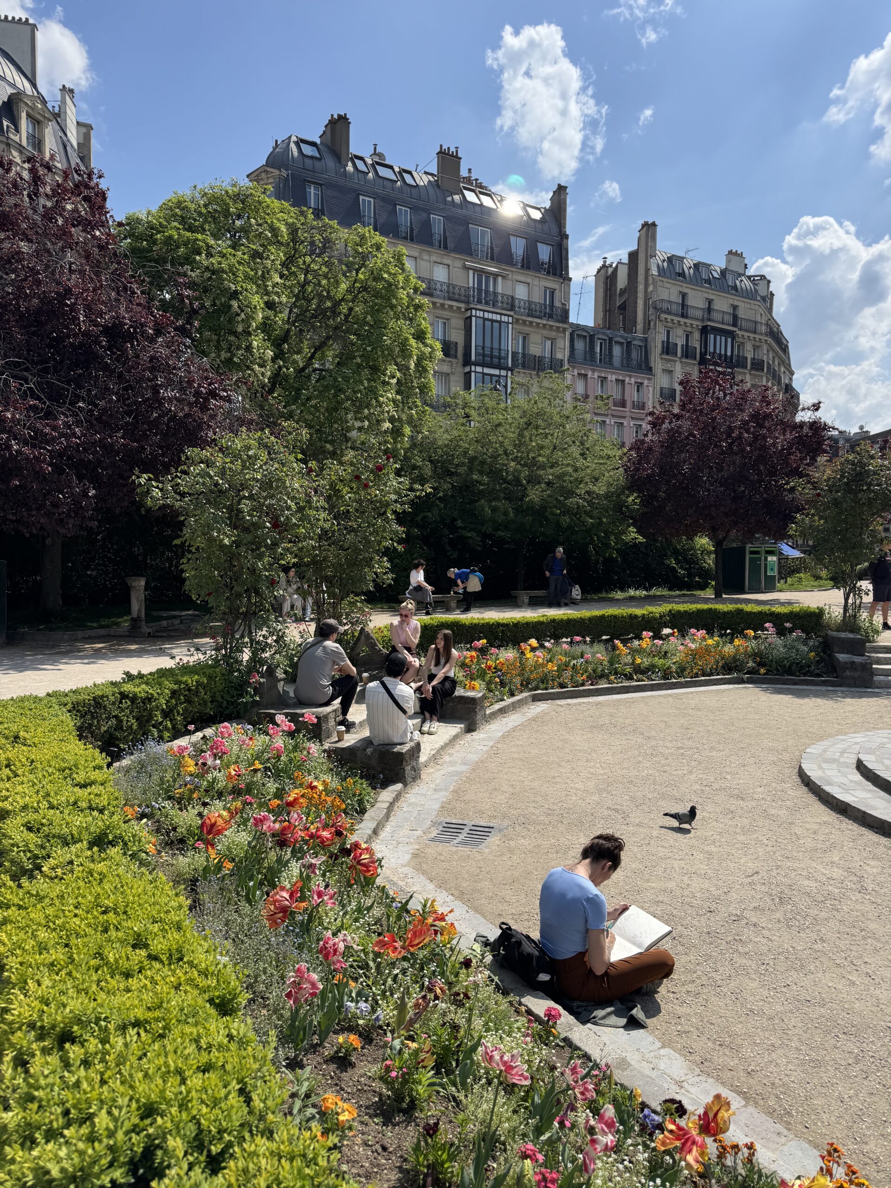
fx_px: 824
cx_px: 446
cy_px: 594
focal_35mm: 24
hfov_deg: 56.8
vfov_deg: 71.6
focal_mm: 6.76
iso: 80
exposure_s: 1/6410
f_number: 1.78
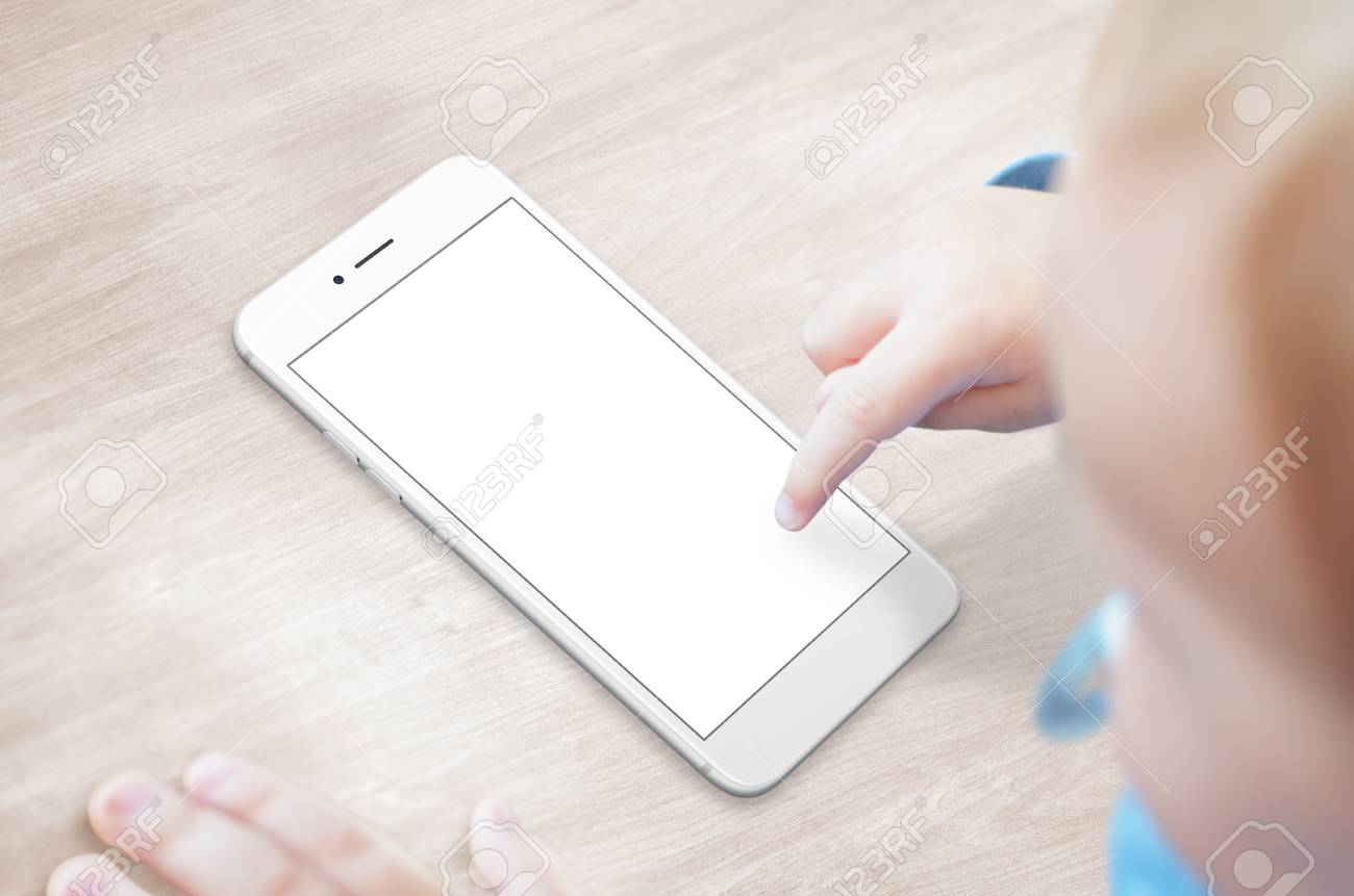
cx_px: 677
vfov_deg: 25.6
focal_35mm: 52
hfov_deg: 37.9
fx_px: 1970
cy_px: 448
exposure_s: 1/160
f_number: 3.5
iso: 1000
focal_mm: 35
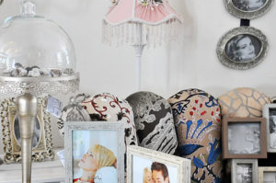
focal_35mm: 80
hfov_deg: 25.2
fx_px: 612
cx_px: 83
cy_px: 135
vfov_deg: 16.9
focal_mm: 32
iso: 1250
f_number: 4.5
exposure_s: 1/25
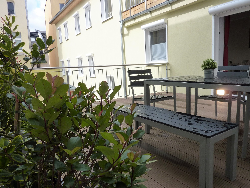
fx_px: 181
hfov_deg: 69.4
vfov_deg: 54.9
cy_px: 94
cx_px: 125
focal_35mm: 25
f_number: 4
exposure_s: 1/320
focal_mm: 4.1
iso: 125
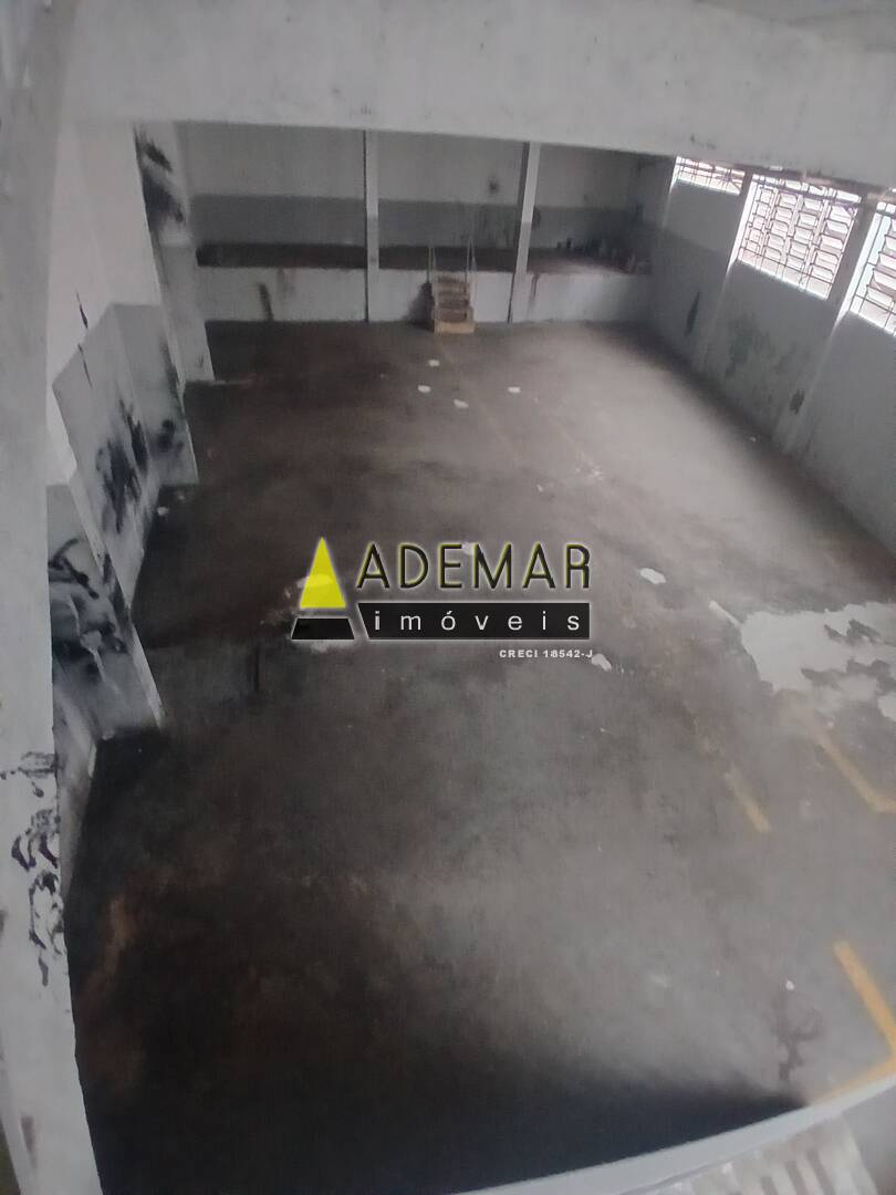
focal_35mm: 17
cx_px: 448
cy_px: 598
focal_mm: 1.4
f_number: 2.2
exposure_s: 1/24
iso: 640
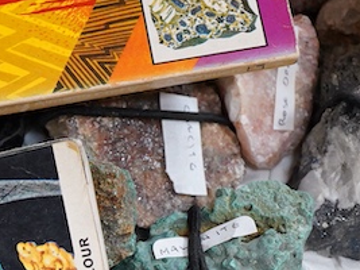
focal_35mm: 146
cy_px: 189
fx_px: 1518
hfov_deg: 13.2
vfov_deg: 10.1
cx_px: -44
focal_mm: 30
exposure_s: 1/125
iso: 1600
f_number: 3.5
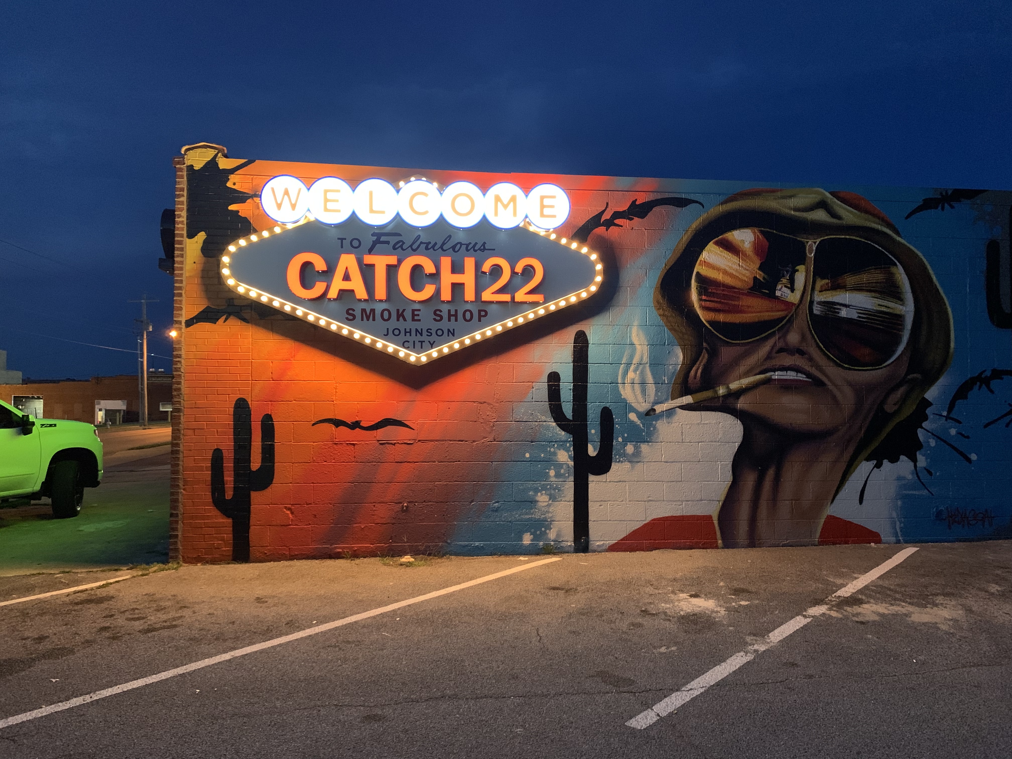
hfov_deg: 67.3
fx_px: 760
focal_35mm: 26
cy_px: 380
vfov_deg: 53.1
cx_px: 506
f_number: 1.8
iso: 640
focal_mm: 4.25
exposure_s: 1/30
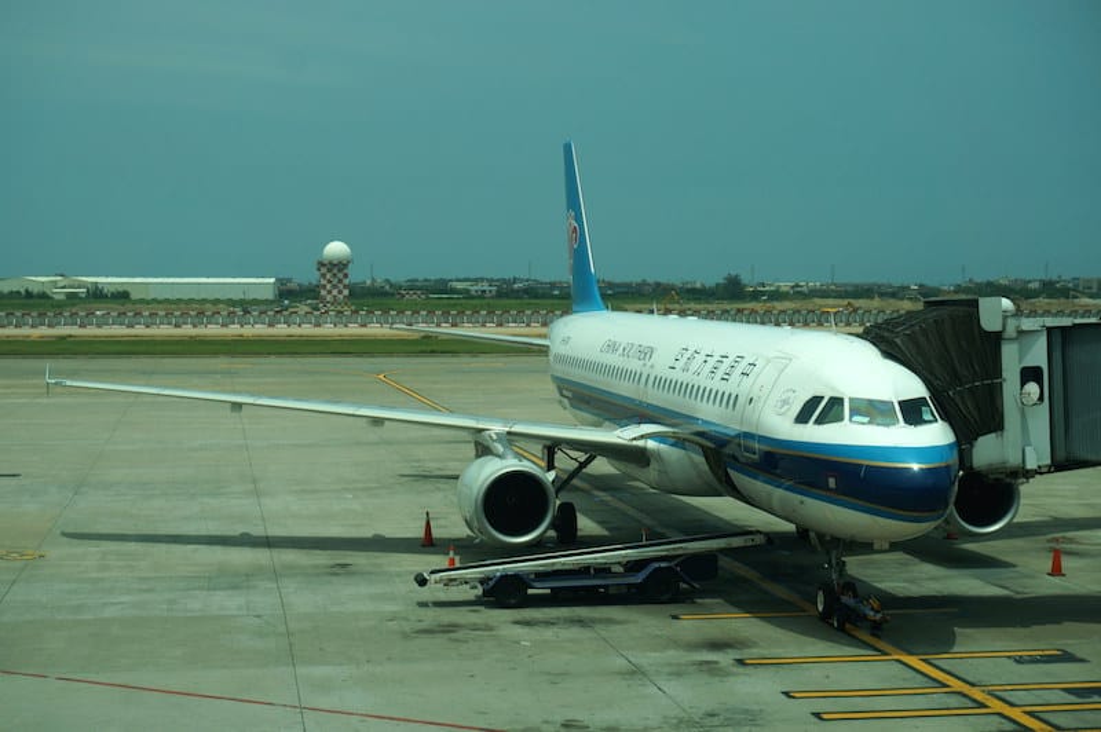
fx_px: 1879
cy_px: 366
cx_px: 550
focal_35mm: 62
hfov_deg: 32.7
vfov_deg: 22.0
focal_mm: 41
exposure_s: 1/160
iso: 100
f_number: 8
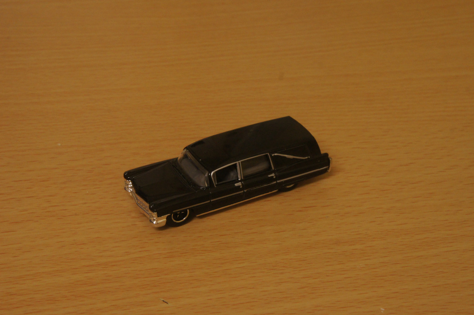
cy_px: 158
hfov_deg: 29.3
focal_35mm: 69
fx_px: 908
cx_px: 237
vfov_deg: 19.7
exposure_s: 1/8
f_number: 13
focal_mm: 46
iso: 1600
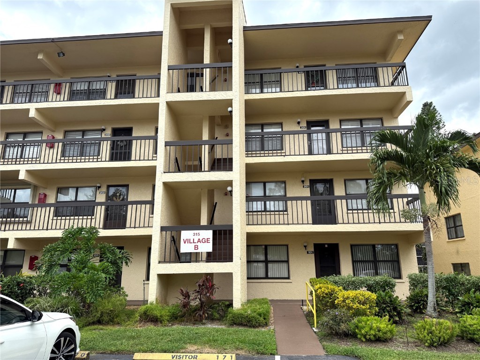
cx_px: 240
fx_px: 333
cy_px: 180
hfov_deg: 71.6
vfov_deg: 56.8
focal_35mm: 24
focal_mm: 6.76
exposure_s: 1/2445
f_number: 1.78
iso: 100
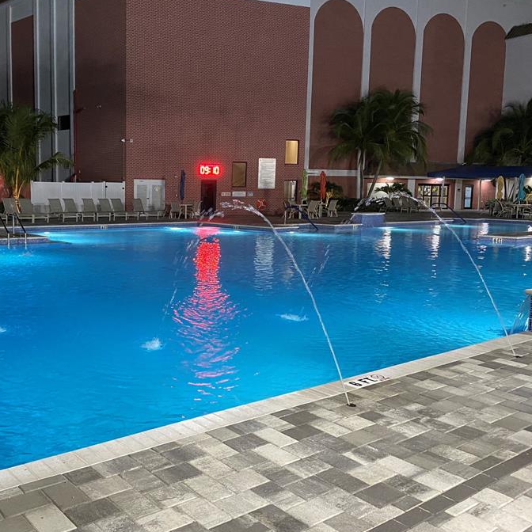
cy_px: 261
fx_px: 609
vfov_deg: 47.2
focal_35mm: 35
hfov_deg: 46.1
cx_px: 158
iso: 500
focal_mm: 4.25
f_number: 1.8
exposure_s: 1/50
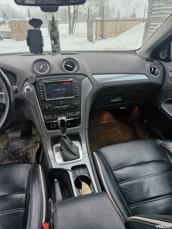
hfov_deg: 58.9
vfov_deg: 73.9
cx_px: 86
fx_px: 152
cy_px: 114
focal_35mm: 23
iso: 200
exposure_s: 1/100
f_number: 1.8
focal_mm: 5.54
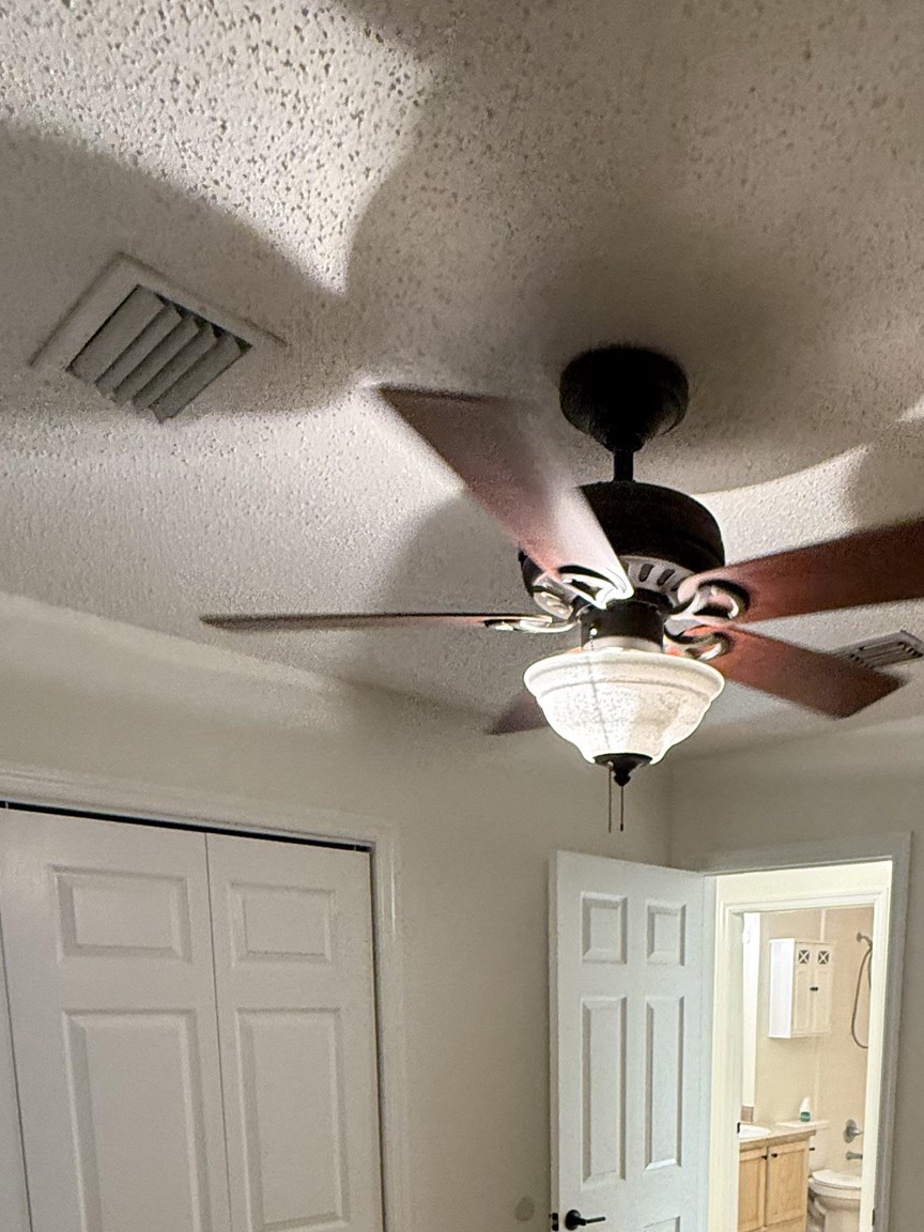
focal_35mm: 28
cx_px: 627
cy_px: 1175
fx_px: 997
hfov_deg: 48.8
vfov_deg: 53.0
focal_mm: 2.22
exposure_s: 1/60
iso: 320
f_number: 2.2
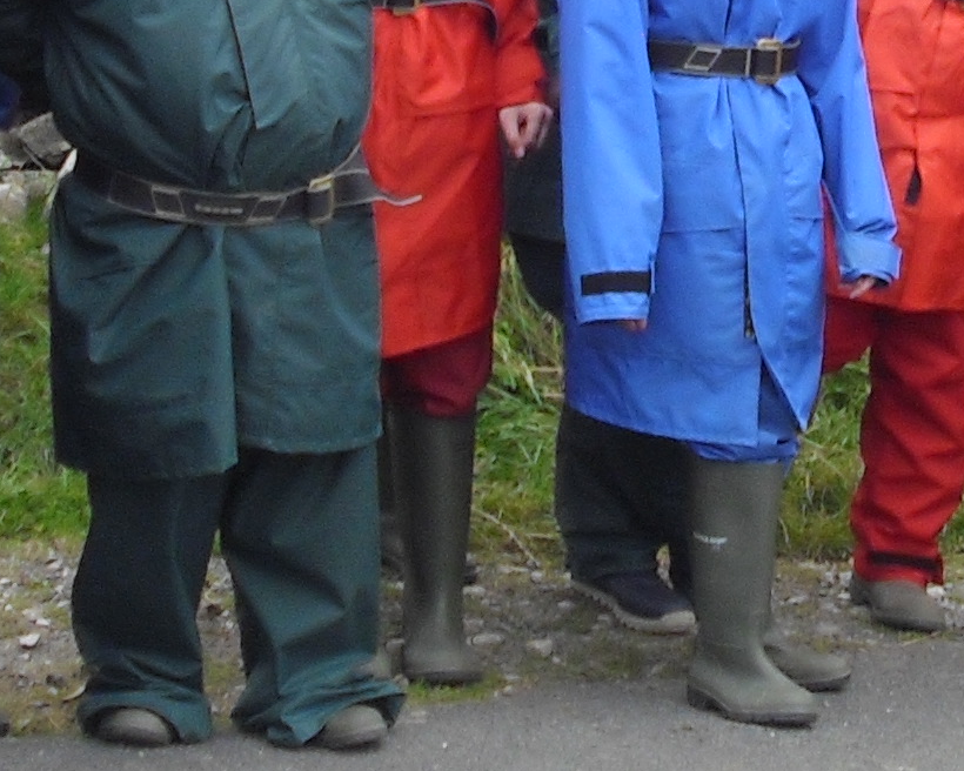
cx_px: 809
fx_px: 4708
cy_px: 100
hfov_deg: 11.6
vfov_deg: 9.3
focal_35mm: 165
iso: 100
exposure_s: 1/200
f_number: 2.8
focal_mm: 6.2
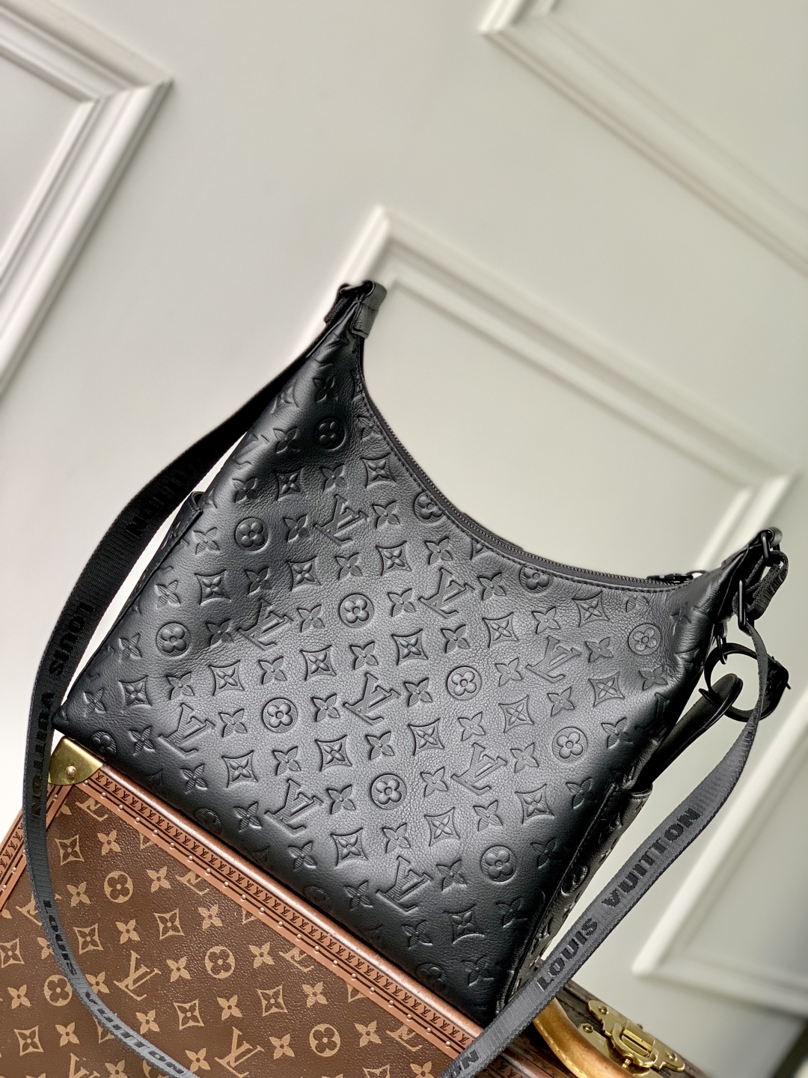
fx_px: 1618
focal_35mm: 52
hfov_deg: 28.0
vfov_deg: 36.8
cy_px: 539
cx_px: 404
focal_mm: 6
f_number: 2.4
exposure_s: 1/122
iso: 80
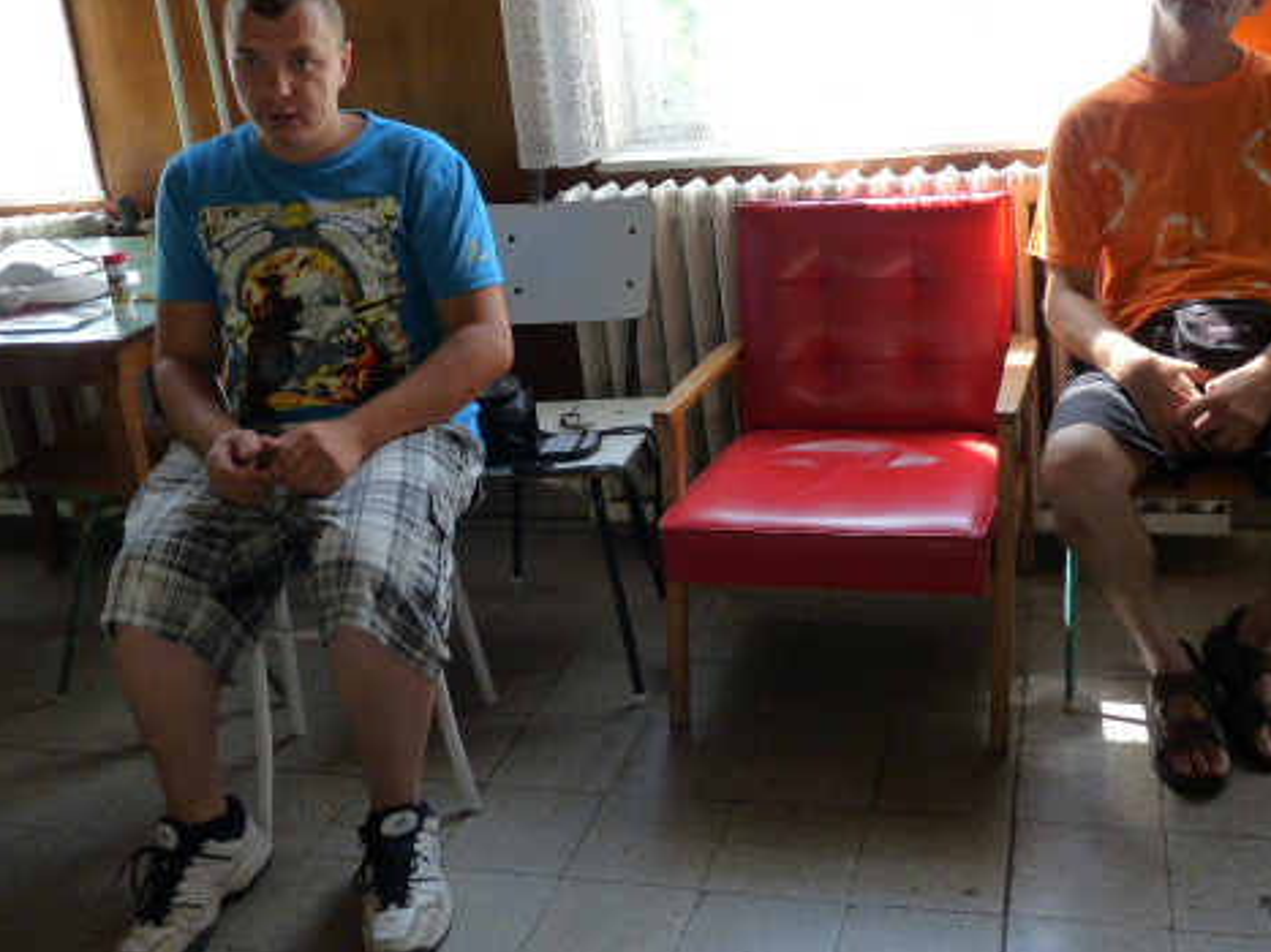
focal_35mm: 37
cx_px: 689
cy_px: 343
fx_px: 1358
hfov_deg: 50.1
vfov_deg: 38.3
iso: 160
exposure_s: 1/50
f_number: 2.8
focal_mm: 4.8
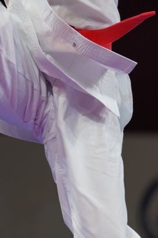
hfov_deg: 2.3
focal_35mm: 590
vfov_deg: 3.5
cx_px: 49
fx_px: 3892
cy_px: 80
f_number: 2.8
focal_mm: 167
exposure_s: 1/500
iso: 640
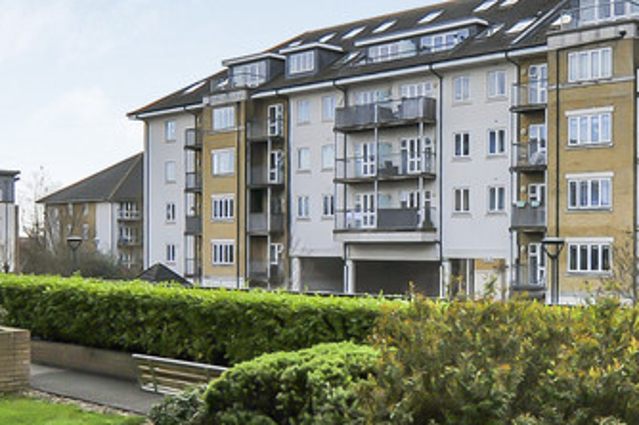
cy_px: 247
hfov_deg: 40.7
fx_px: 816
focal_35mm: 46
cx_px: 528
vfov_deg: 29.1
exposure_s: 1/400
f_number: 5.6
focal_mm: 10
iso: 200
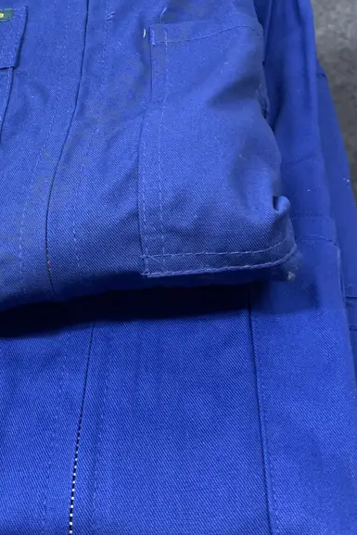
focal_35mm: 48
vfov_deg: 39.9
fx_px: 714
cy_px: 128
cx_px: 97
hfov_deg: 27.8
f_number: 1.8
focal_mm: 4.25
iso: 320
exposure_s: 1/50
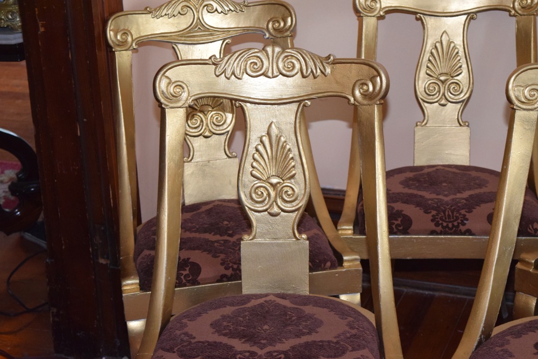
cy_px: 180
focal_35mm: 82
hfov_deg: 24.6
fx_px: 1233
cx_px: 269
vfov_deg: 16.6
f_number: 5.6
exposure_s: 1/60
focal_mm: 55
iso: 2800
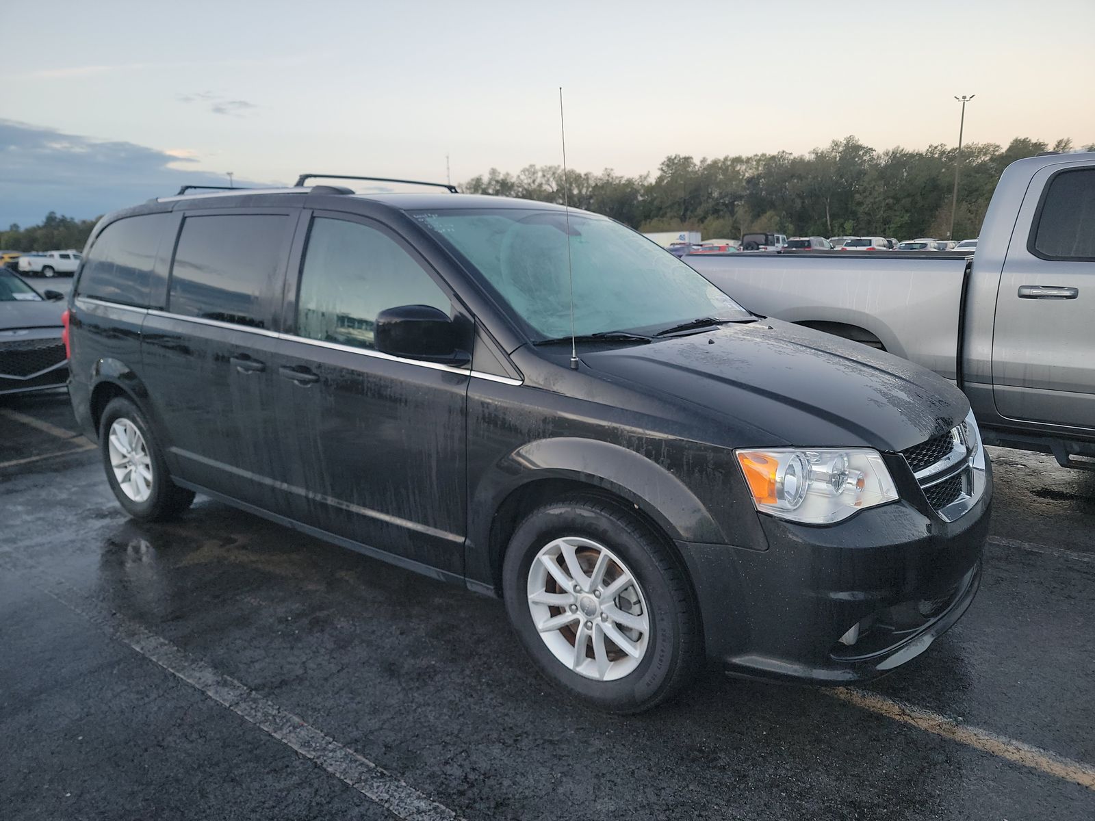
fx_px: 759
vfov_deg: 56.8
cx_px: 548
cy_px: 410
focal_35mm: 24
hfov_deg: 71.6
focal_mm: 6.7
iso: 125
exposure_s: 1/59
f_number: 1.8
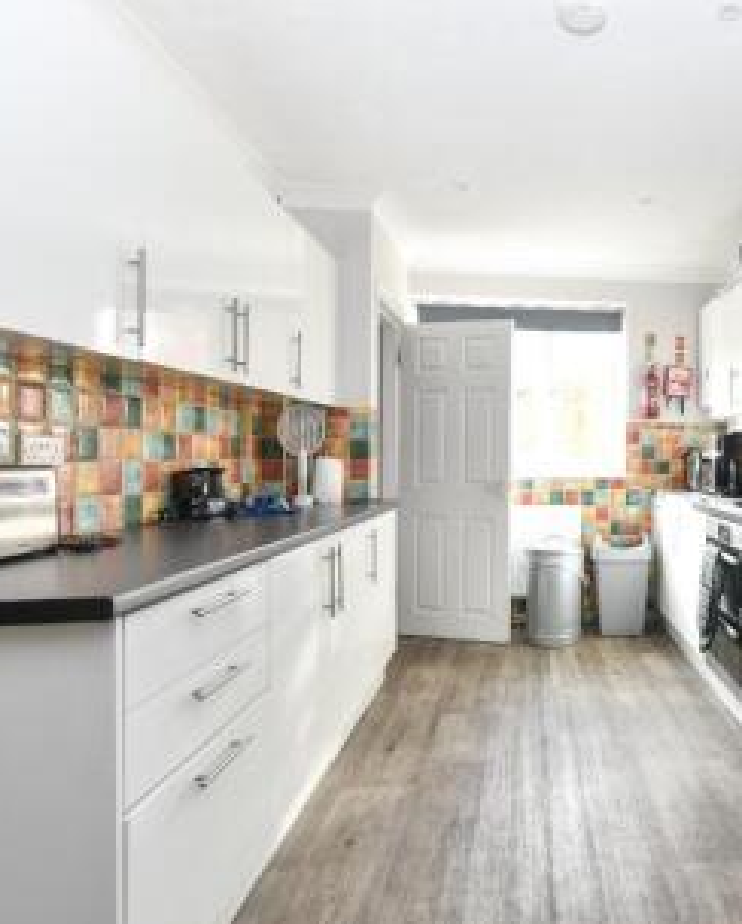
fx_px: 603
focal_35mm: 22
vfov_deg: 74.9
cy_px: 479
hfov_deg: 56.1
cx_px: 645
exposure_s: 1/15
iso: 200
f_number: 7.1
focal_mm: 10
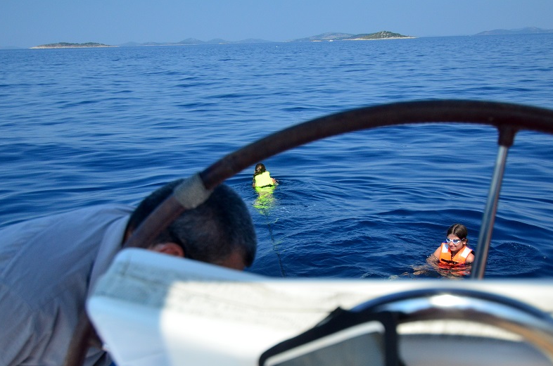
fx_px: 644
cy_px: 232
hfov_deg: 46.5
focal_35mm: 42
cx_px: 289
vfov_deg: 31.6
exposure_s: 1/8000
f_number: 4
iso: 720
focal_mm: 22
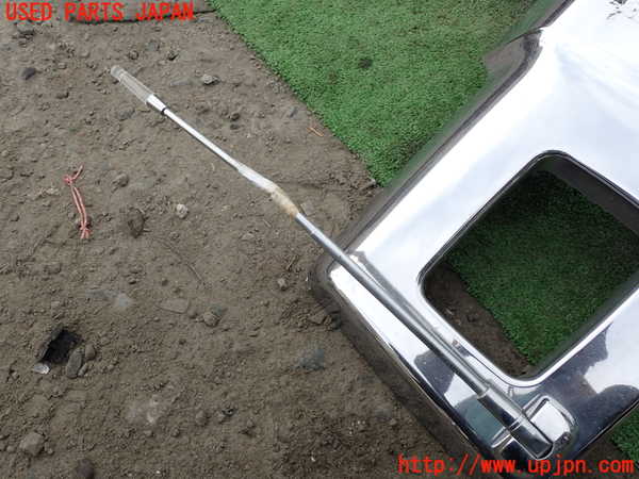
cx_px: 320
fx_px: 554
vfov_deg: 46.8
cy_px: 240
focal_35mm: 30
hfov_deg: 60.0
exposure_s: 1/320
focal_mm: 5.4
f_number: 3.2
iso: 100
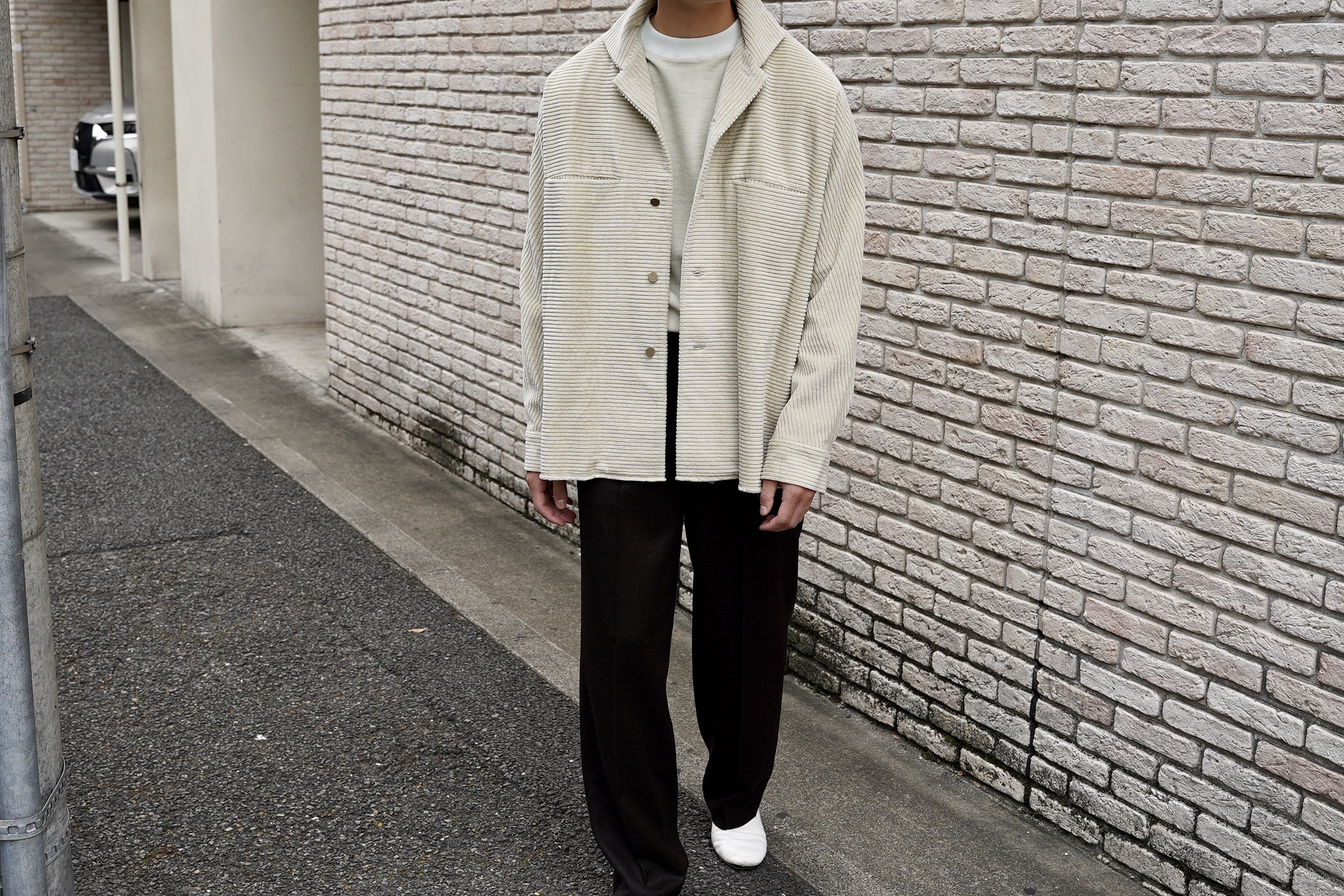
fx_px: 1568
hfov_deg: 46.4
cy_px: 448
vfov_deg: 31.9
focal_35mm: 42
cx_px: 672
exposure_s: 1/200
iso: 100
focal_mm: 28.6
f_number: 4.5
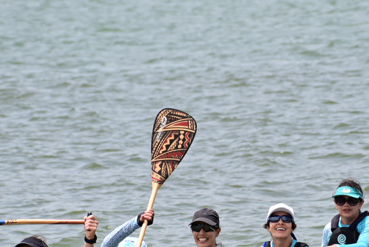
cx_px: 242
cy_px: 191
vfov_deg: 2.5
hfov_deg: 3.7
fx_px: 5641
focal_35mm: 550
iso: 320
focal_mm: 220
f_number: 9
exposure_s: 1/1000
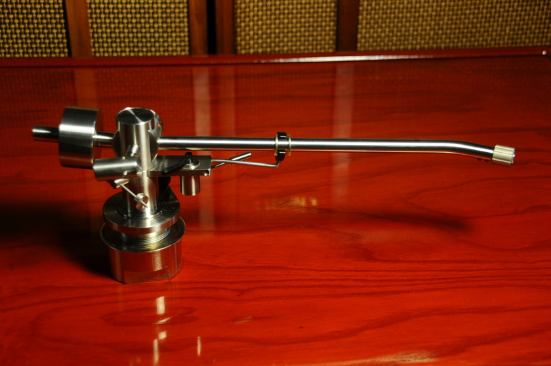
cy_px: 183
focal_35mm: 69
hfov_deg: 29.3
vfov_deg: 19.7
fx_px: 1055
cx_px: 276
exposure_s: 1/15
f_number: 5
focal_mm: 46
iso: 200
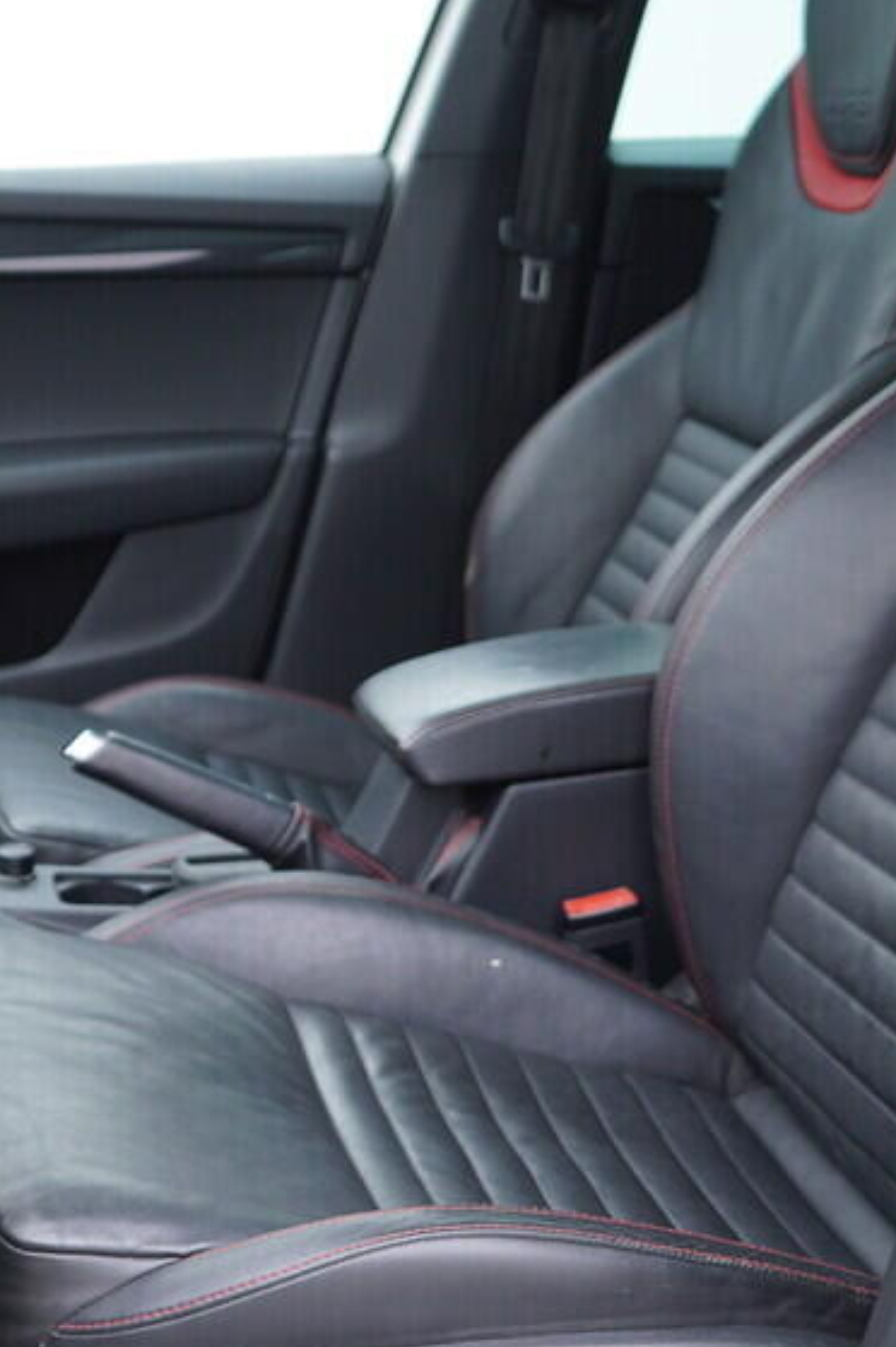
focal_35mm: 66
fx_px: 2467
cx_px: 190
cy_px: 741
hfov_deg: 20.4
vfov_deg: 30.5
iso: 200
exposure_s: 1/40
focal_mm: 24
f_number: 2.8
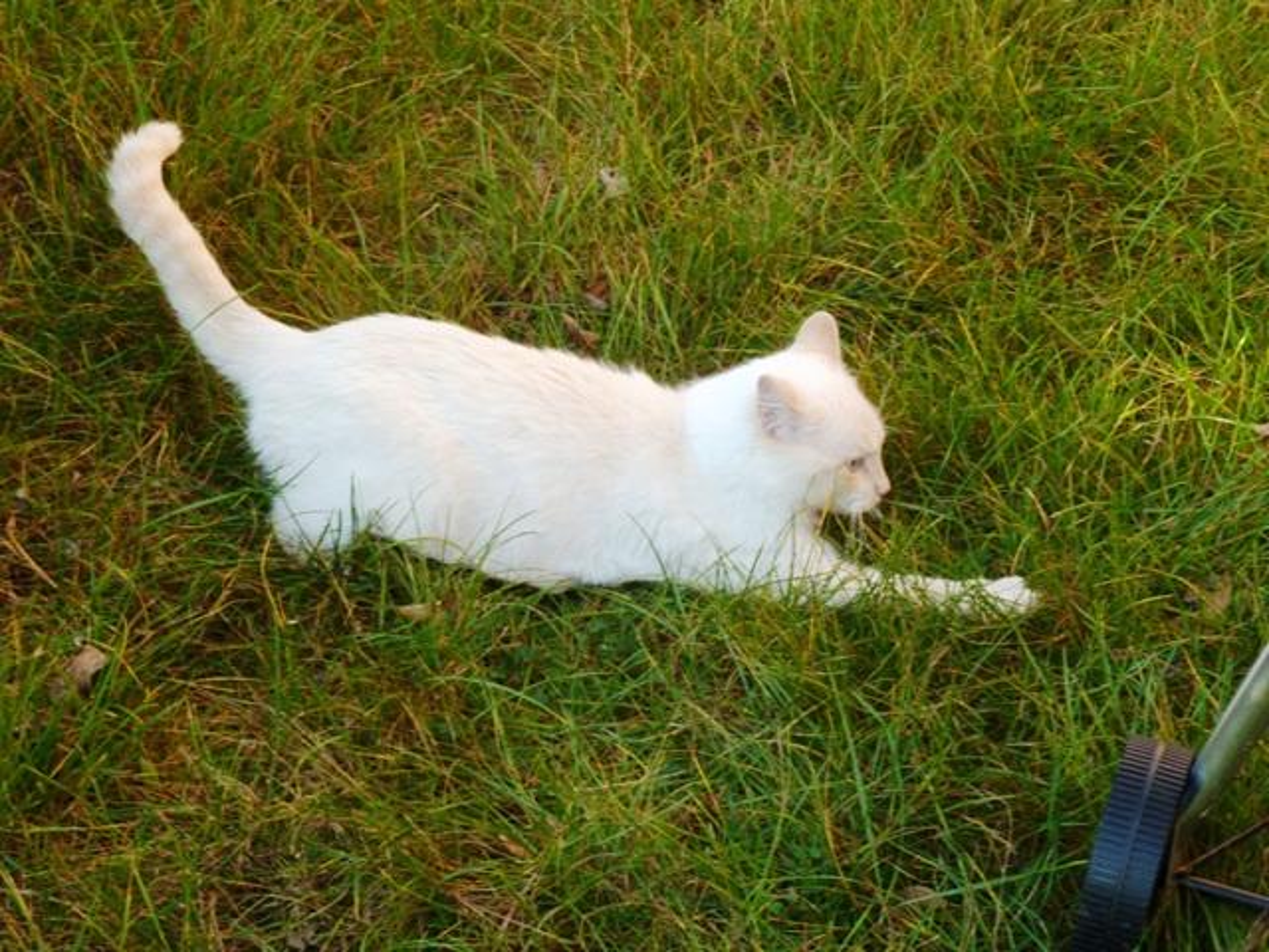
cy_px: 476
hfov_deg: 23.6
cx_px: 634
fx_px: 3043
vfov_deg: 17.8
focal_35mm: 83
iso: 80
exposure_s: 1/80
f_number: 4.2
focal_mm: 13.7
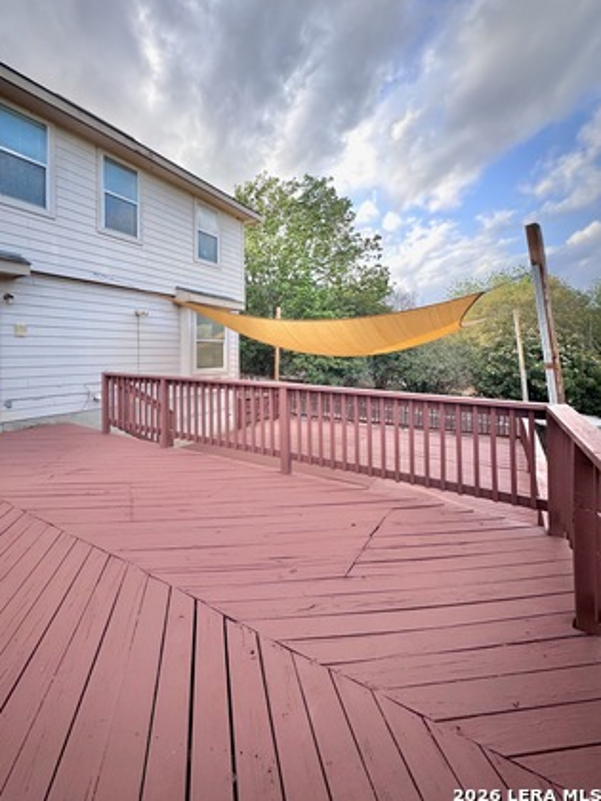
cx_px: 261
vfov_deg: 94.0
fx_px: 370
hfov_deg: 77.7
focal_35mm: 16
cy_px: 349
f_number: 2.2
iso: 40
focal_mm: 2.22
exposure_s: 1/356
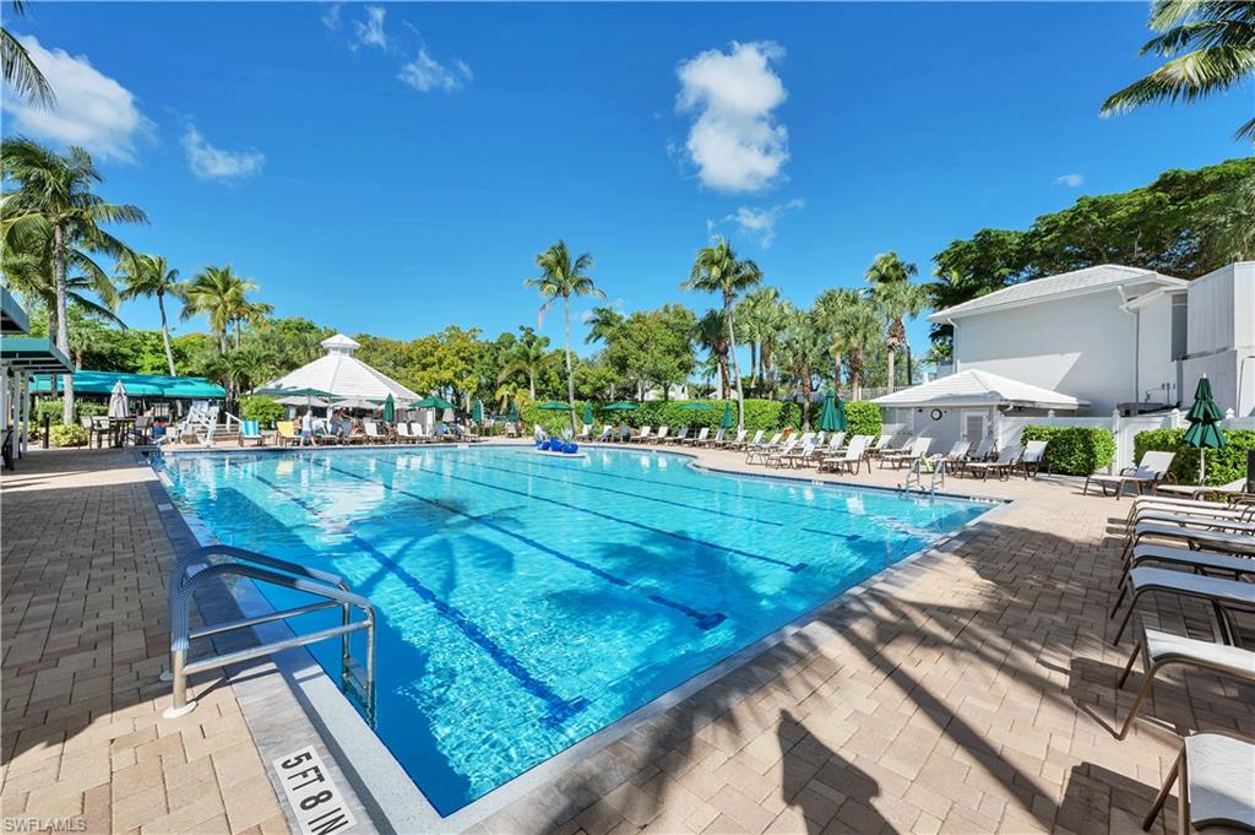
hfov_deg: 104.3
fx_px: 488
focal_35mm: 14
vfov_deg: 81.1
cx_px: 628
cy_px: 418
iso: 160
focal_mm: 14
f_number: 11
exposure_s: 1/200
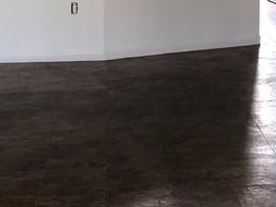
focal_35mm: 109
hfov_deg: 17.7
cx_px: 271
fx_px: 869
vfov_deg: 13.5
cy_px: 35
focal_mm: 3.99
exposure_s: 1/30
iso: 25
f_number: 1.8
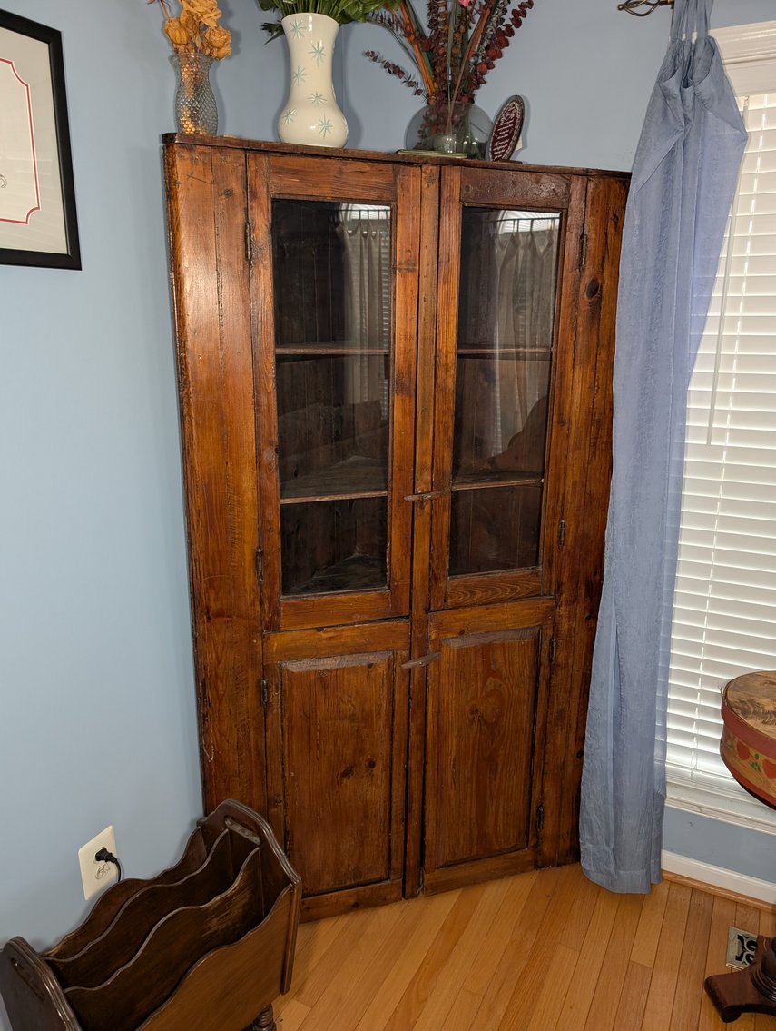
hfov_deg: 57.0
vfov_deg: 71.5
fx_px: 715
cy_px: 516
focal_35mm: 24
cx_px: 388
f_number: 1.68
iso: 202
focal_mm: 6.9
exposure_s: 1/29.7
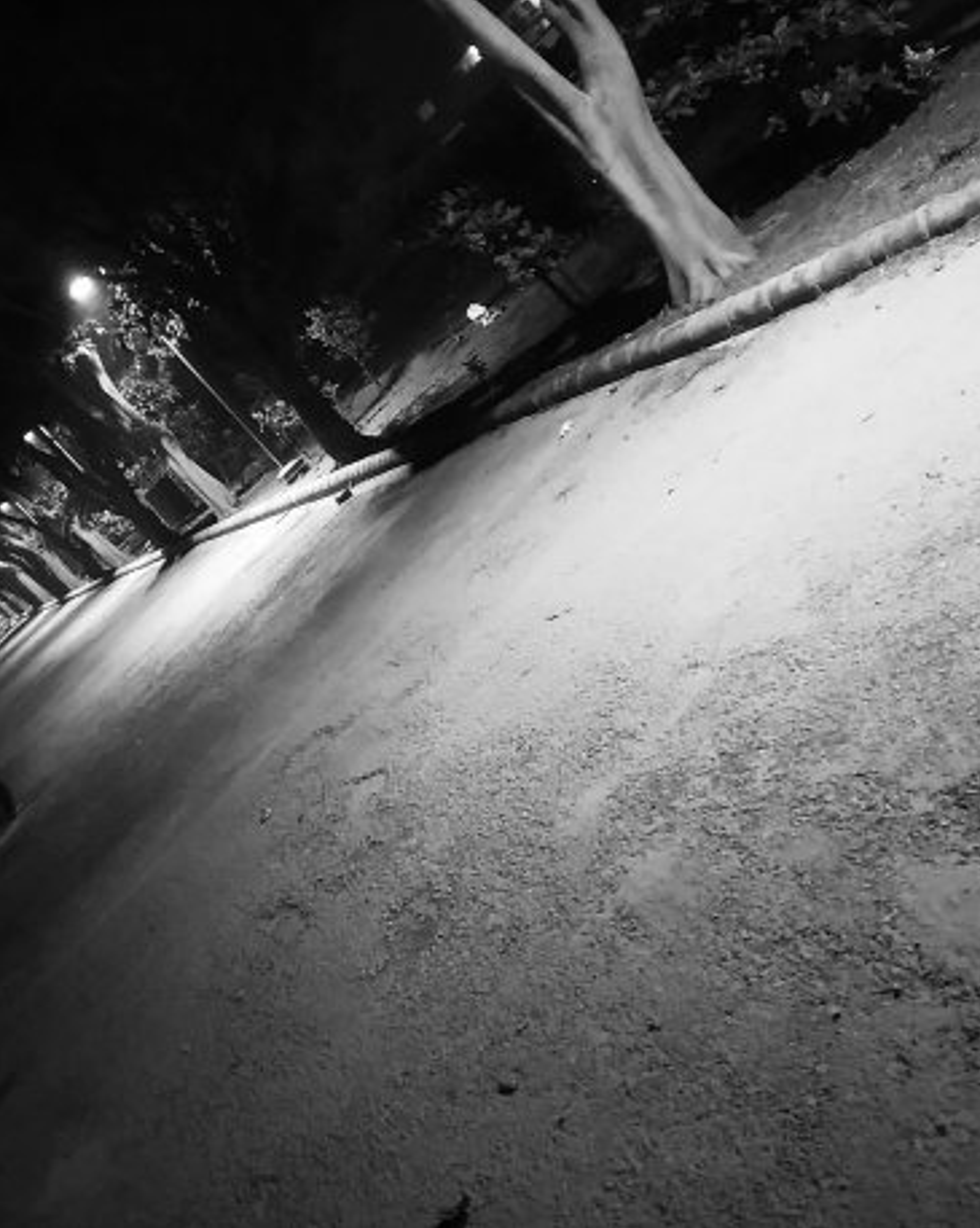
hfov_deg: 42.7
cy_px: 614
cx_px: 322
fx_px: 1234
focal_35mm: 34
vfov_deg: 52.9
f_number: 2.2
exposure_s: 1/17
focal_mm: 3.82
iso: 6400
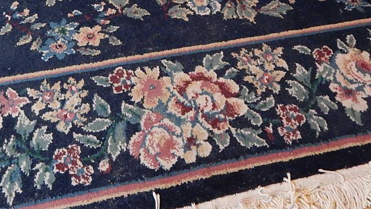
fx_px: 472
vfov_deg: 24.1
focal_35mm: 48
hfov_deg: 42.1
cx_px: 111
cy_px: 13
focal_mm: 4.5
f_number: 3.1
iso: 400
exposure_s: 1/10
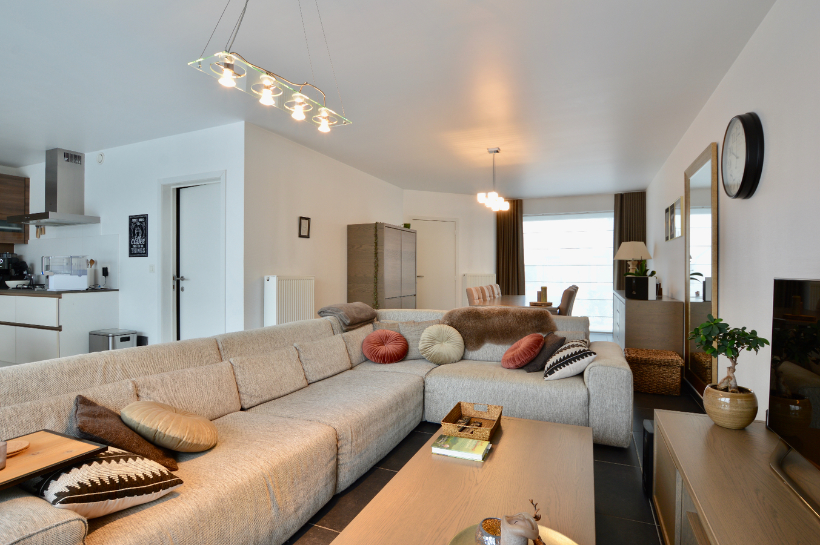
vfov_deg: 67.3
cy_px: 272
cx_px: 410
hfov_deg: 90.0
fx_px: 410
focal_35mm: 18
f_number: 9
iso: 100
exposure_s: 1/2
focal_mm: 12
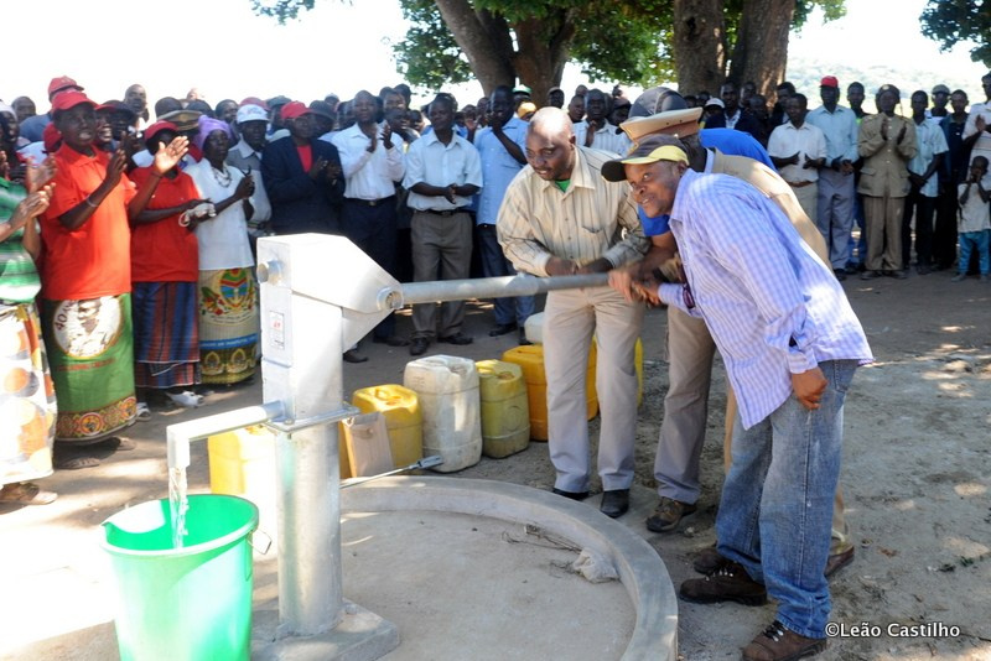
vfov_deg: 53.2
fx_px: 661
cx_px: 496
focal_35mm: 24
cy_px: 330
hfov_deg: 73.7
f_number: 8
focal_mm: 24
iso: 1250
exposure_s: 1/160
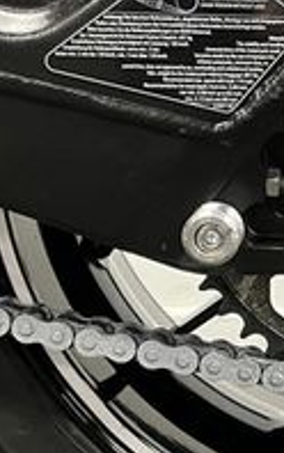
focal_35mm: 89
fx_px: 1101
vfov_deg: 23.1
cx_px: 403
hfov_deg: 13.9
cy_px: 126
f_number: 1.6
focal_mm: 5.1
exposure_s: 1/50
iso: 400
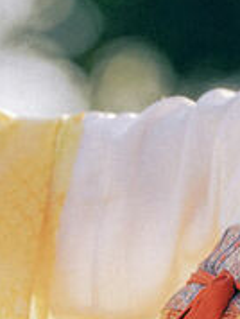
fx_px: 6308
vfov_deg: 2.9
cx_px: 251
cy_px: 557
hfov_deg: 2.2
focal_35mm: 684
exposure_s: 1/1600
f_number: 2
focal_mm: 110
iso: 200
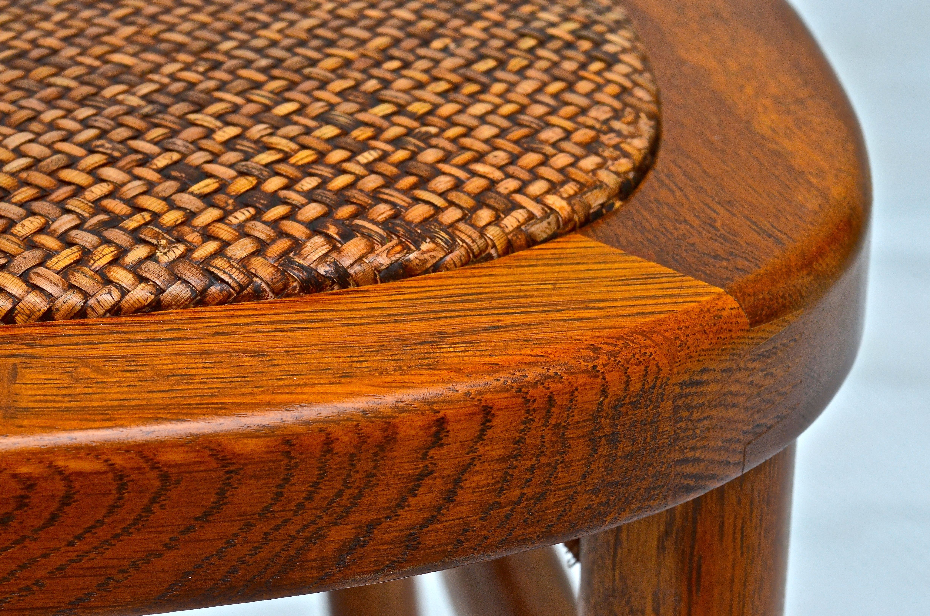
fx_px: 2127
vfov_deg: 16.5
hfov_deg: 24.7
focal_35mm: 82
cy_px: 308
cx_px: 465
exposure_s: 1/125
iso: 400
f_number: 11
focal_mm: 55
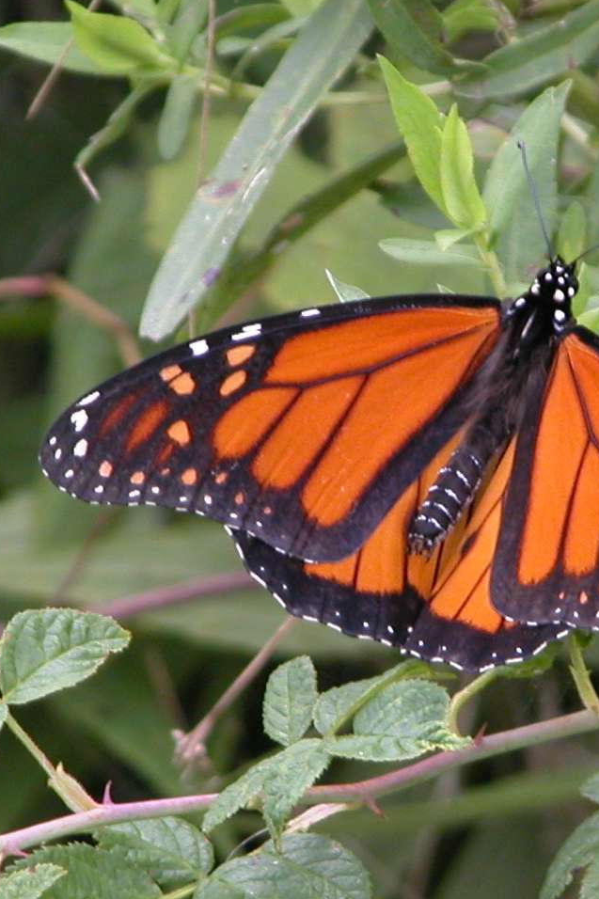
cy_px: 449
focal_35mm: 390
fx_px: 9737
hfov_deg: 3.5
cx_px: 400
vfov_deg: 5.3
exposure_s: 1/182
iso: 100
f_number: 4.2
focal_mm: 71.2
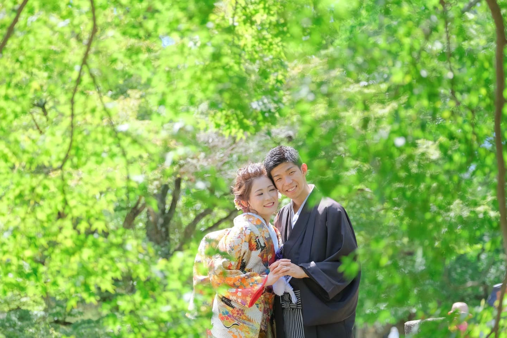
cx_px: 254
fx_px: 1507
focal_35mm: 107
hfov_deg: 19.1
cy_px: 169
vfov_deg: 12.8
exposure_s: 1/2000
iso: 1600
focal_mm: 71.5
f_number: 2.8
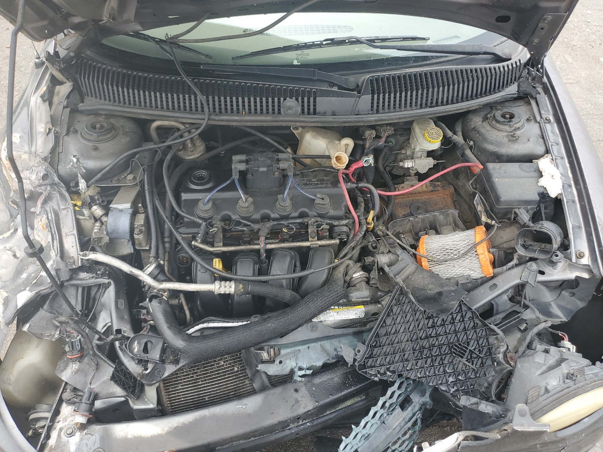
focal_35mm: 26
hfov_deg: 67.3
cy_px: 226
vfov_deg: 53.1
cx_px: 302
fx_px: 453
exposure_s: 1/667
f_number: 1.5
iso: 50
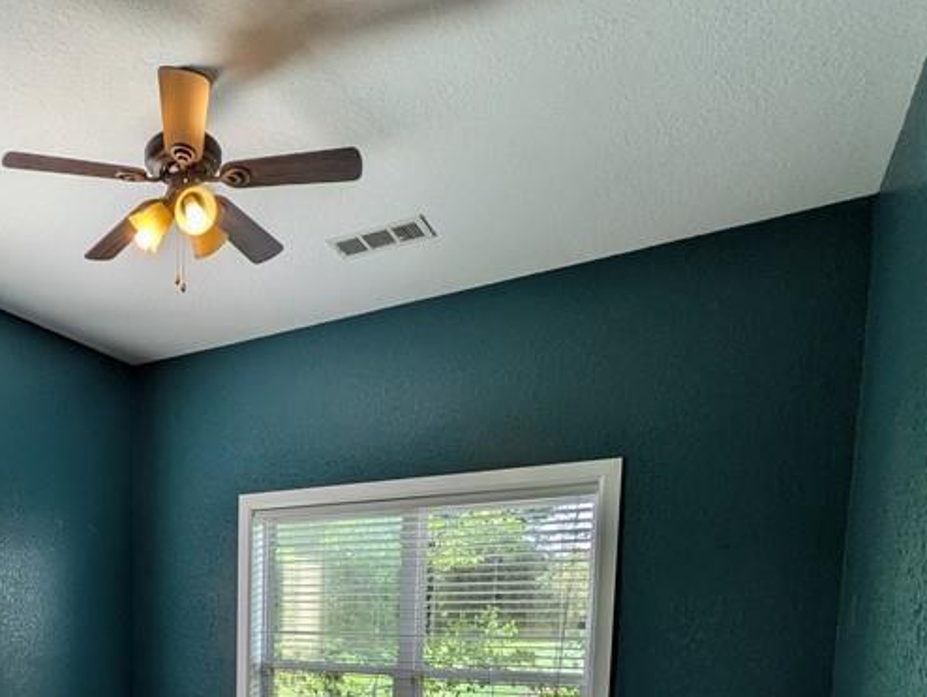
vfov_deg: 42.2
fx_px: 777
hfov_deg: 57.6
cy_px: 686
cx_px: 204
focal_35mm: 29
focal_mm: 1.83
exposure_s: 1/187
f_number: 2.2
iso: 42
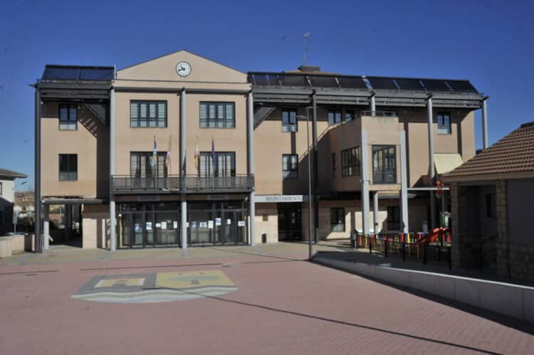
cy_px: 178
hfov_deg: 58.7
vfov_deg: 41.1
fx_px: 474
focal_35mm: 32
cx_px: 267
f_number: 14
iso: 320
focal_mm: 32
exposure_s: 1/800
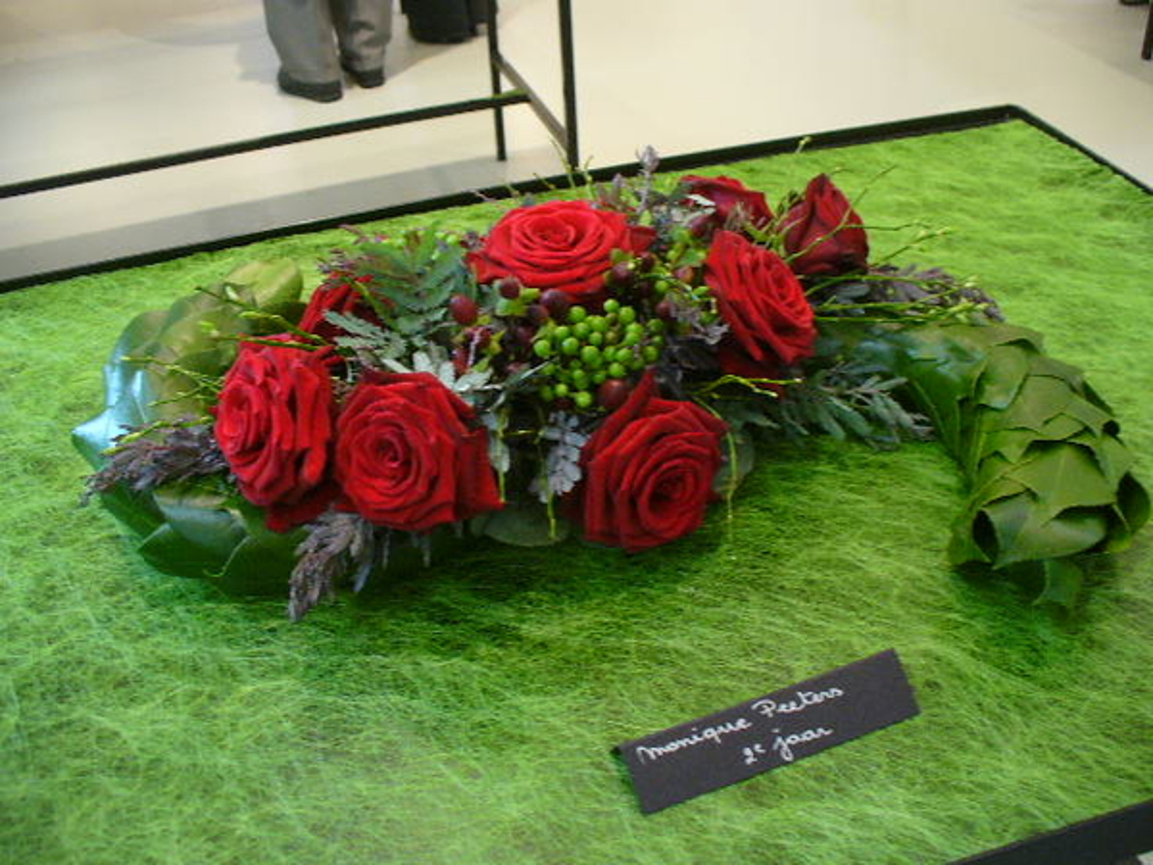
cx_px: 576
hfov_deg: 50.1
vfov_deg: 38.7
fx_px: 1232
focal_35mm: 37
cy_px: 432
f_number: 2.8
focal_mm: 6.1
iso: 200
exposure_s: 1/10
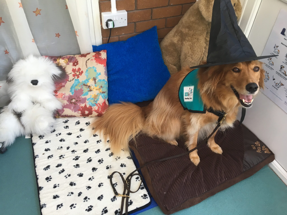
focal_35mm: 29
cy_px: 108
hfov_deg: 61.7
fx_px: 240
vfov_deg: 48.2
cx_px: 144
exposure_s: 1/33
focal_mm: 4.15
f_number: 2.2
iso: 40
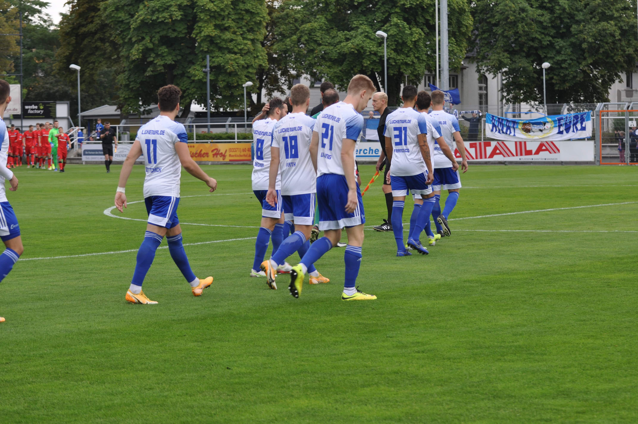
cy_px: 212
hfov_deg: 19.5
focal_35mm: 105
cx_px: 319
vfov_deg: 13.0
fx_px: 1859
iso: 200
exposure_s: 1/160
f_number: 4.5
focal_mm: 70
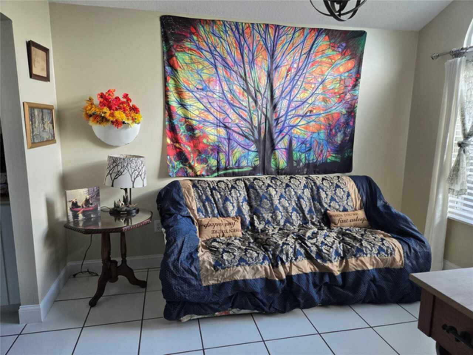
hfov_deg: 73.9
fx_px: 314
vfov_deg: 58.9
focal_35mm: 23
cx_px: 236
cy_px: 178
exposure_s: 1/180
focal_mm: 5.4
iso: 200
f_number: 1.8
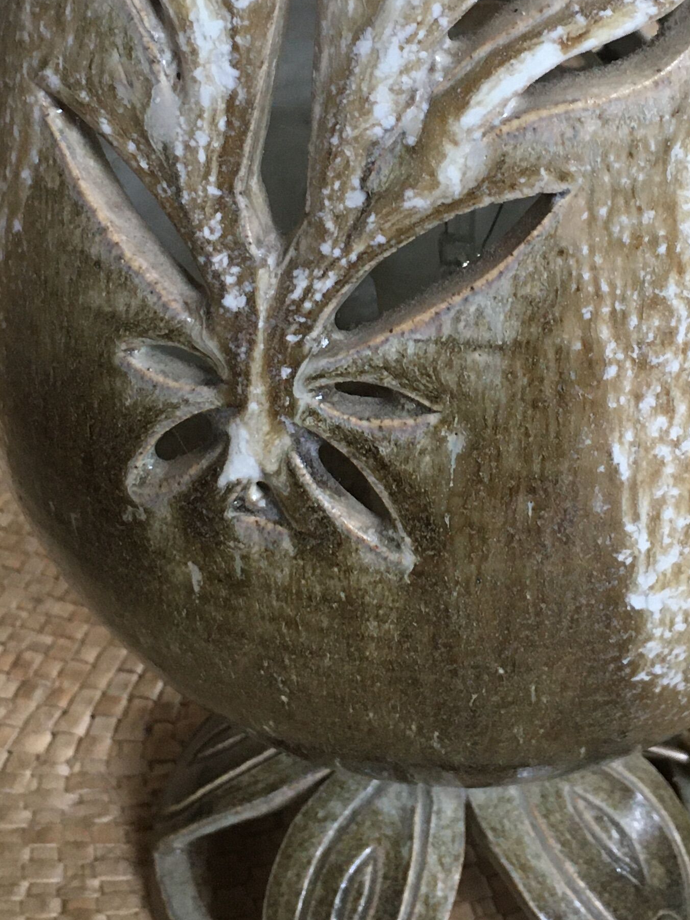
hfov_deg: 22.5
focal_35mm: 65
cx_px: 429
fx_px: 1728
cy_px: 246
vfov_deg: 29.4
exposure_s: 1/33
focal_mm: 4.15
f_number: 2.2
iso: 160
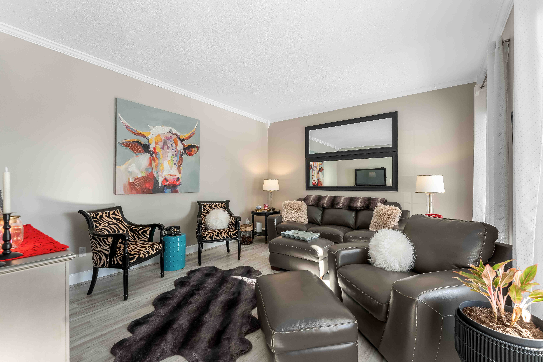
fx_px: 211
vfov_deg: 81.2
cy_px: 181
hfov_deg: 104.3
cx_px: 272
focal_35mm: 14
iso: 640
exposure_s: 1/200
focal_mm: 14
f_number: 7.1
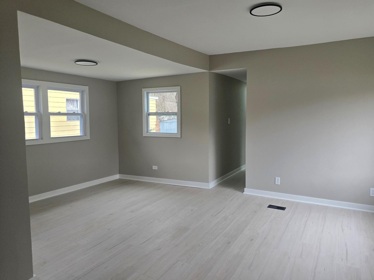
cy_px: 142
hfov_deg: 69.3
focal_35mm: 25
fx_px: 270
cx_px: 200
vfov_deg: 54.9
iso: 64
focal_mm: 6.3
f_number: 1.7
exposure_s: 1/180
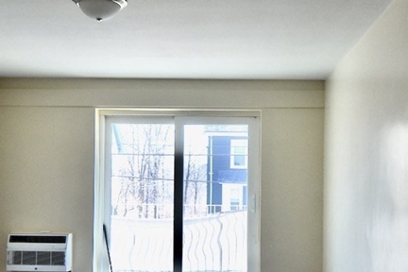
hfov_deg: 42.5
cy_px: 167
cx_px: 225
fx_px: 523
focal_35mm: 46
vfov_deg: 29.0
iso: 800
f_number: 7.1
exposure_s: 1/200
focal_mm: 13
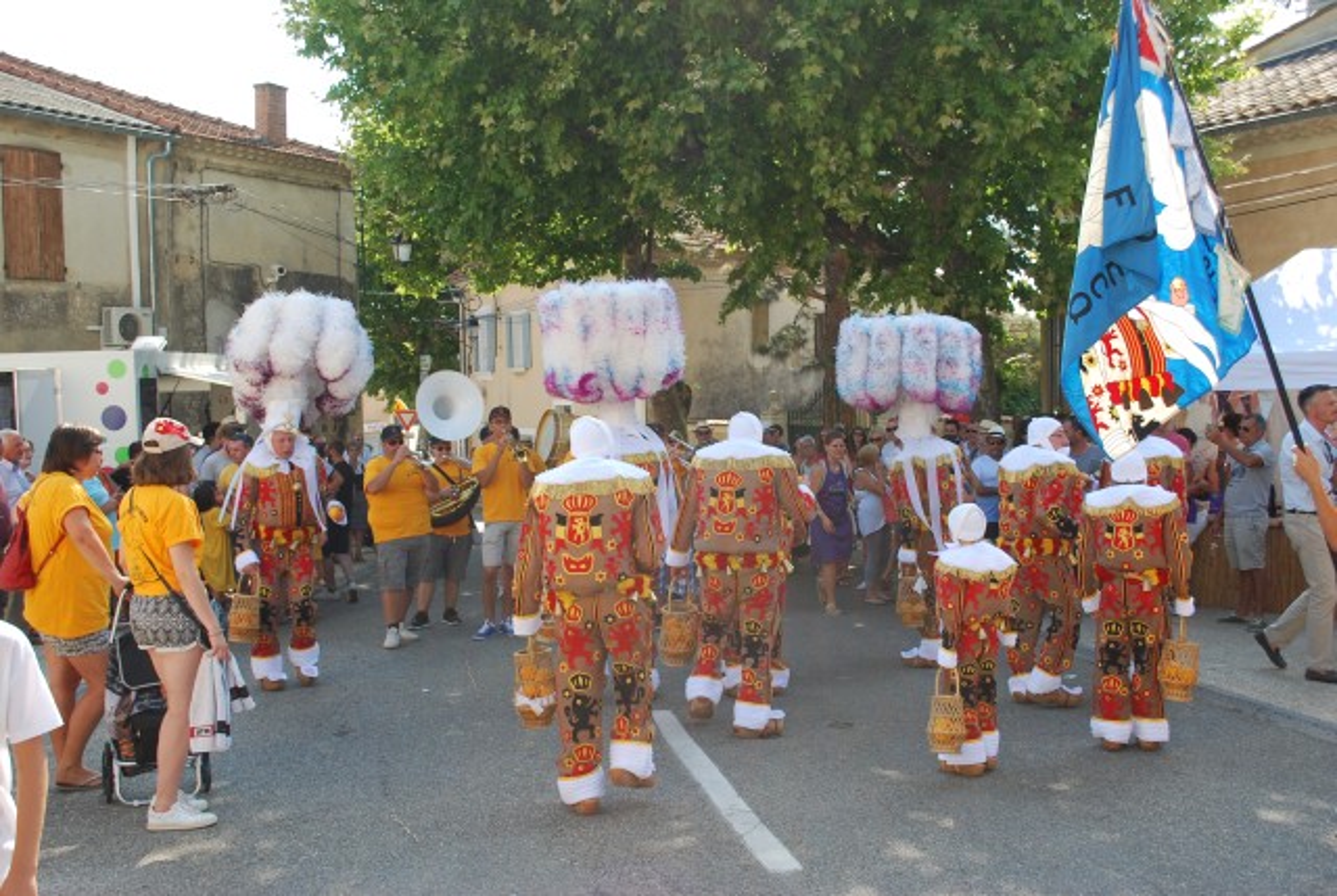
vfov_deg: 37.0
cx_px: 668
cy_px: 448
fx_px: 1339
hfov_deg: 53.1
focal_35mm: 36
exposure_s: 1/125
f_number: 5.6
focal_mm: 24
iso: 100
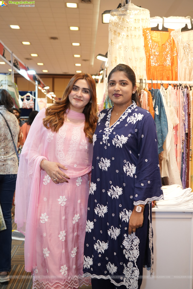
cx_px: 96
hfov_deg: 35.9
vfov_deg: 51.9
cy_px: 144
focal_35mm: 37
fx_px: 298
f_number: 5
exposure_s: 1/160
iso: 800
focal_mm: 37
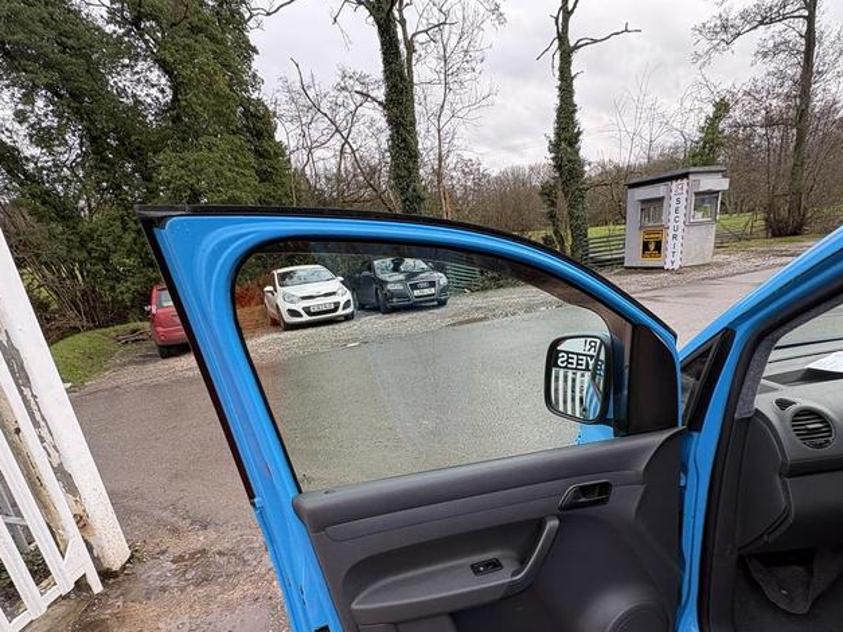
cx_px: 437
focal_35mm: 20
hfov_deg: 81.7
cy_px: 428
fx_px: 487
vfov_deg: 64.0
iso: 40
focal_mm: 2.22
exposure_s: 1/114
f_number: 2.2
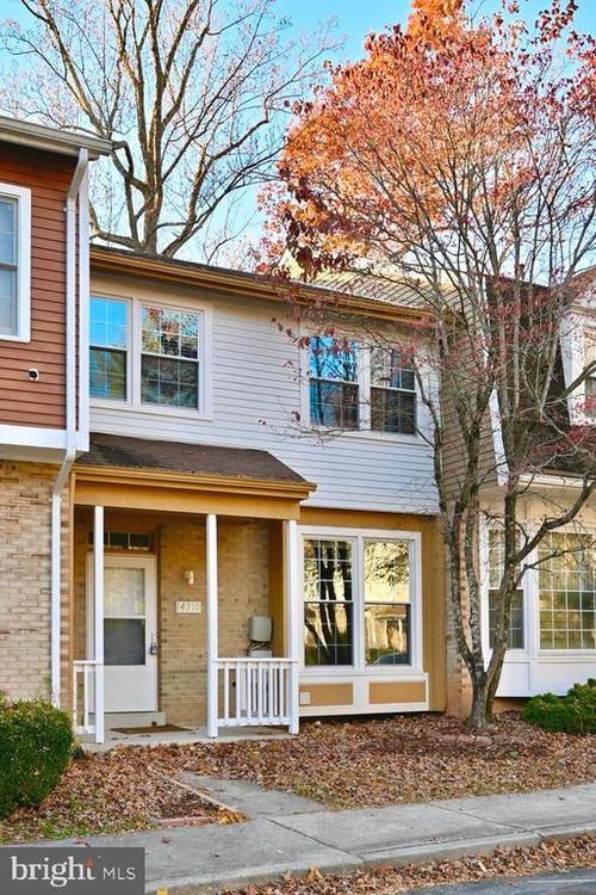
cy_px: 448
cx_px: 298
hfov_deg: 48.7
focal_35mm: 26
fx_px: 658
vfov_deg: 68.4
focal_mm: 26.5
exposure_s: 1/125
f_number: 5.6
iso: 125
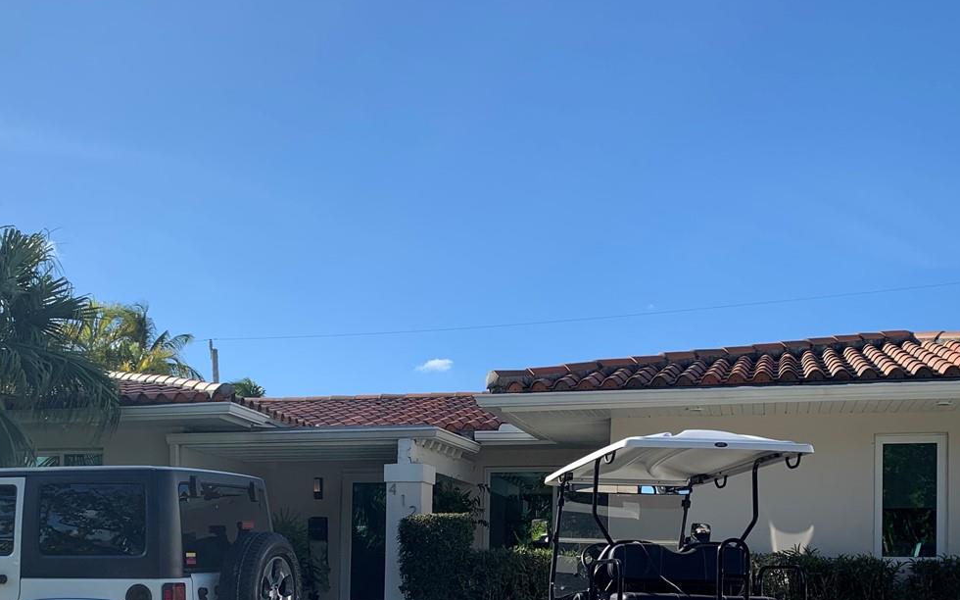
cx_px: 392
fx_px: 1177
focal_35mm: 45
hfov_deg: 44.2
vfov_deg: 27.3
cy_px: 567
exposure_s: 1/1953
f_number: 1.8
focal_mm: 4.25
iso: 25
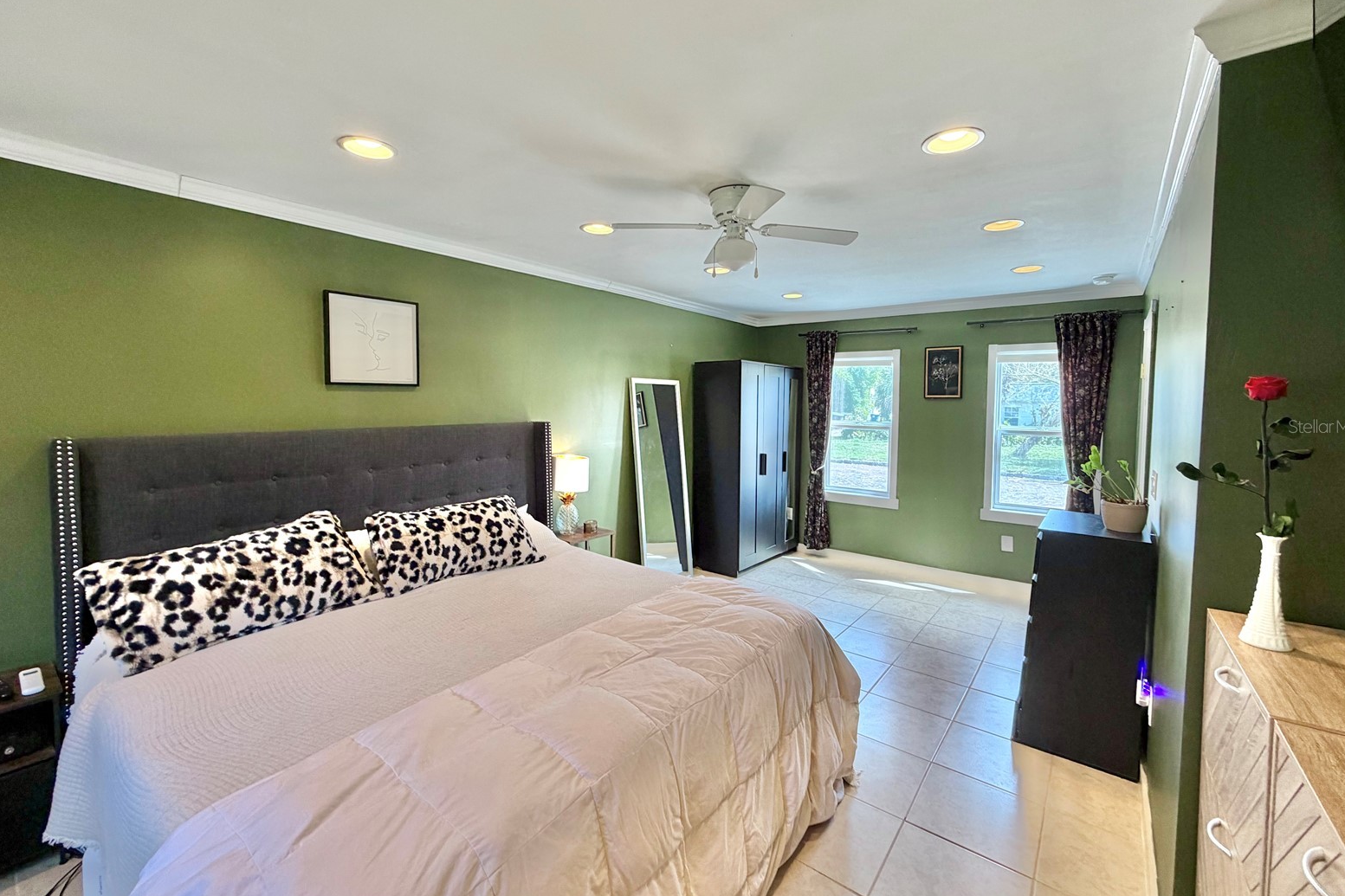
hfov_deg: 100.4
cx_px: 677
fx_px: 560
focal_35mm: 15
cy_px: 426
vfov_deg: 77.3
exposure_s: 1/120
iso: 160
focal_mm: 2.22
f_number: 2.2
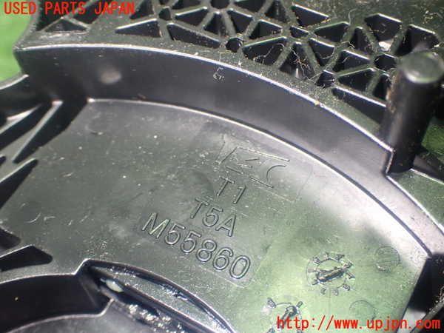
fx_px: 603
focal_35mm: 47
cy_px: 166
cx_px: 222
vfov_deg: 30.9
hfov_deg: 40.4
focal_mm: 8.4
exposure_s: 1/25
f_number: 3.1
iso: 800
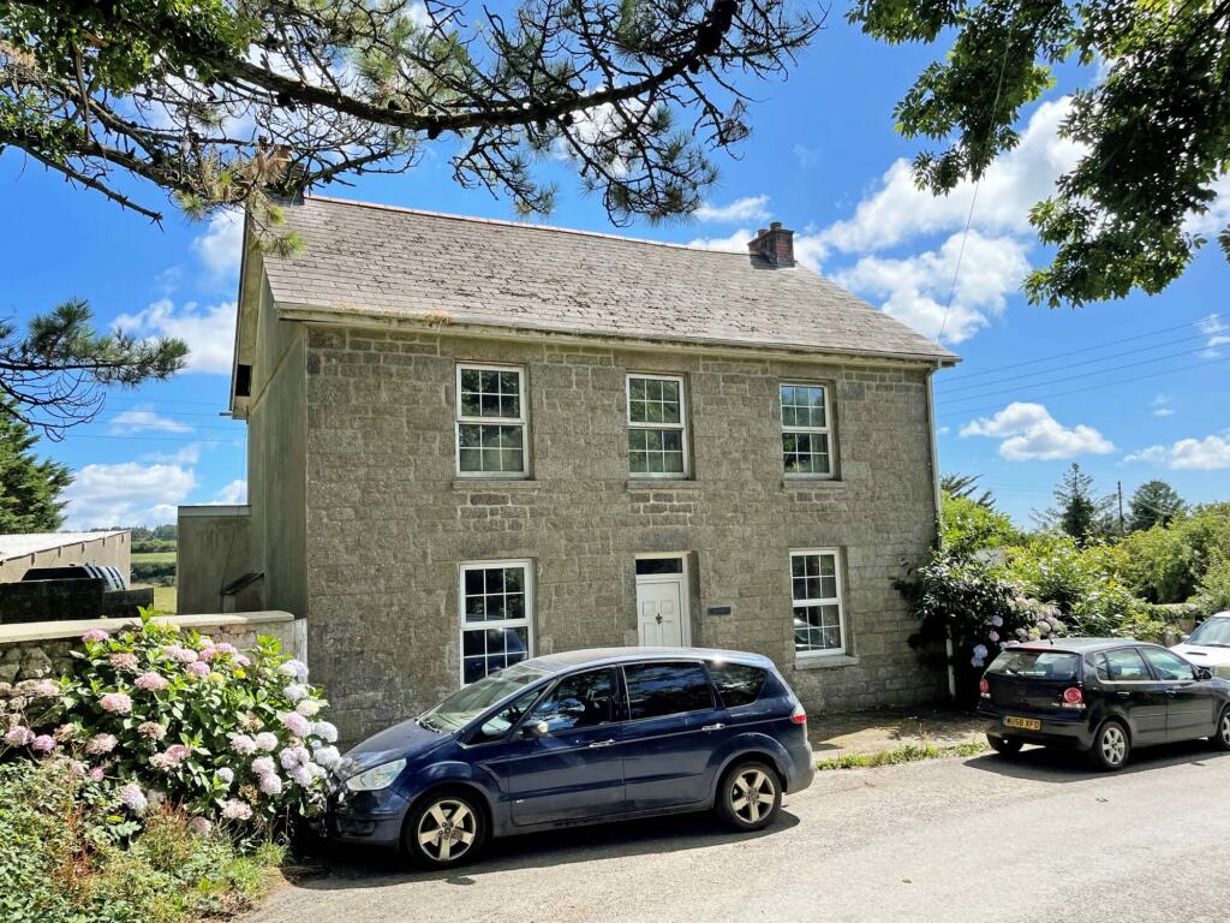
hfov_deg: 67.3
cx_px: 615
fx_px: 924
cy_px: 462
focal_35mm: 26
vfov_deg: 53.1
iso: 32
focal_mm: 4.2
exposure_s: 1/2817
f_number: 1.6
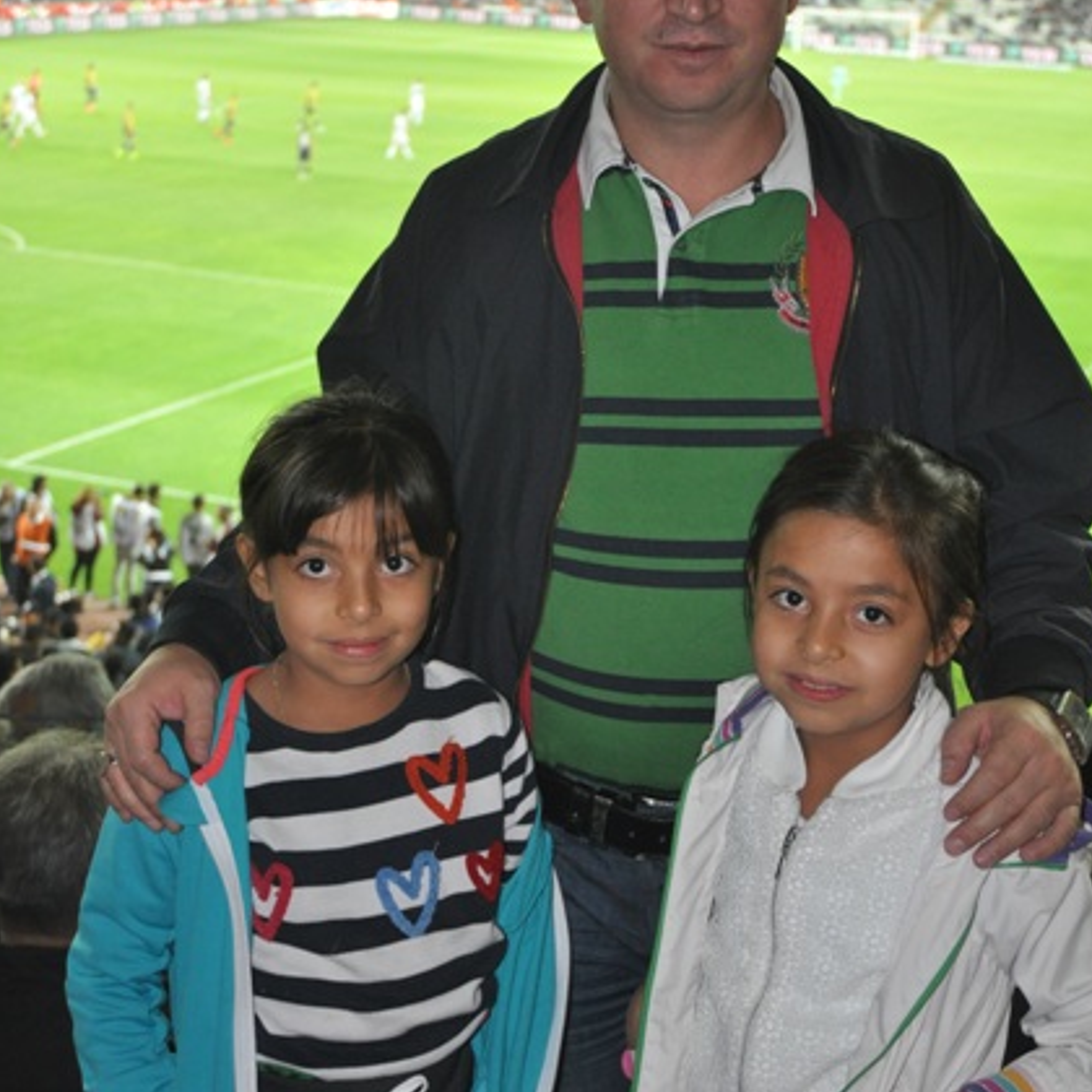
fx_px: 2356
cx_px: 547
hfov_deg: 26.1
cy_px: 512
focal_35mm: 66
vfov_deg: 26.1
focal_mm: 34
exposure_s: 1/60
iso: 800
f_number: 4
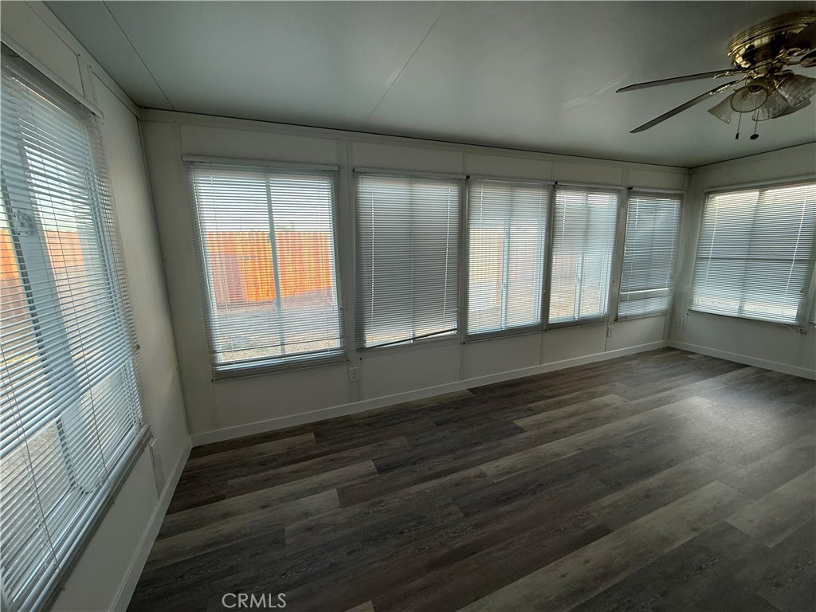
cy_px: 306
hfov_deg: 102.1
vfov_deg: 85.7
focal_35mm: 14
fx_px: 330
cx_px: 408
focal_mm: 2.22
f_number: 2.2
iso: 125
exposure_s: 1/120
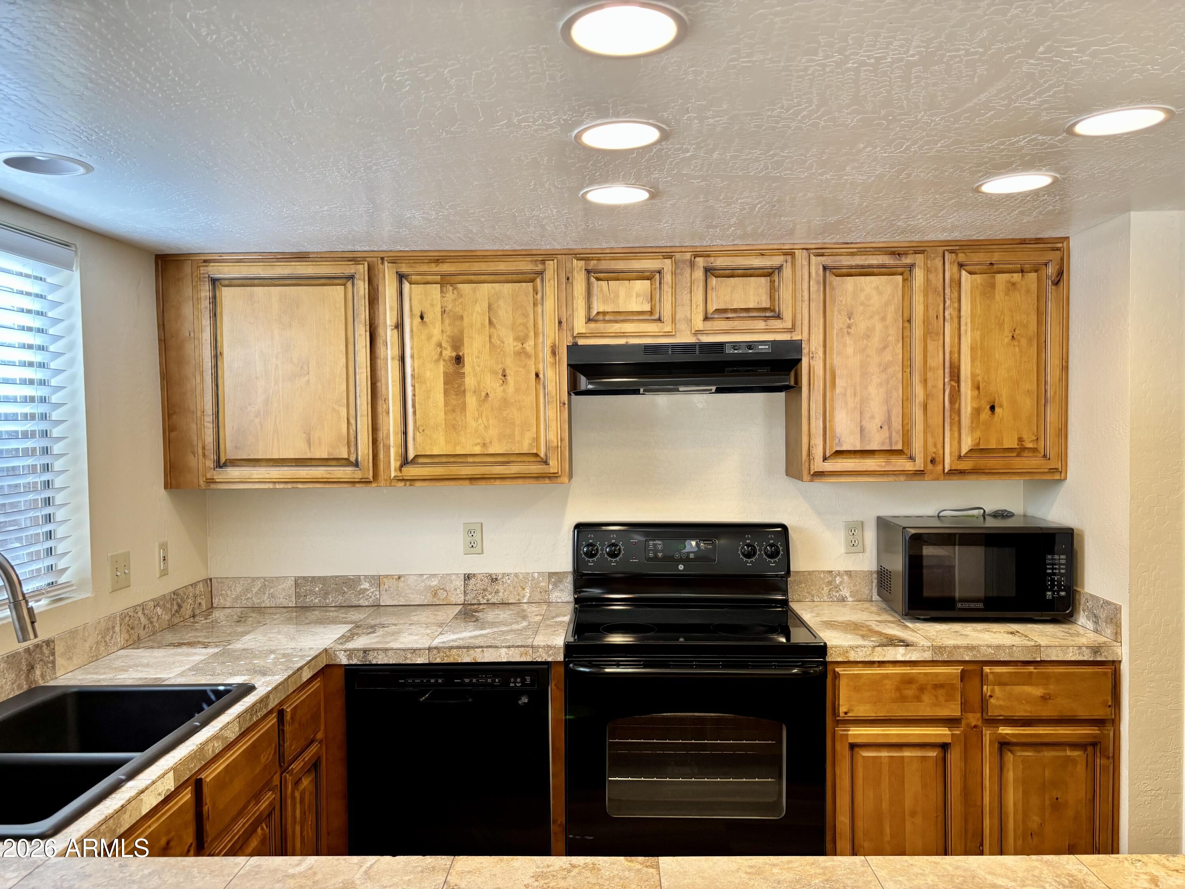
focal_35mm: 26
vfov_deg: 53.1
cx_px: 592
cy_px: 444
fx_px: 890
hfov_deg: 67.3
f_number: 1.6
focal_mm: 5.96
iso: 125
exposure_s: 1/120
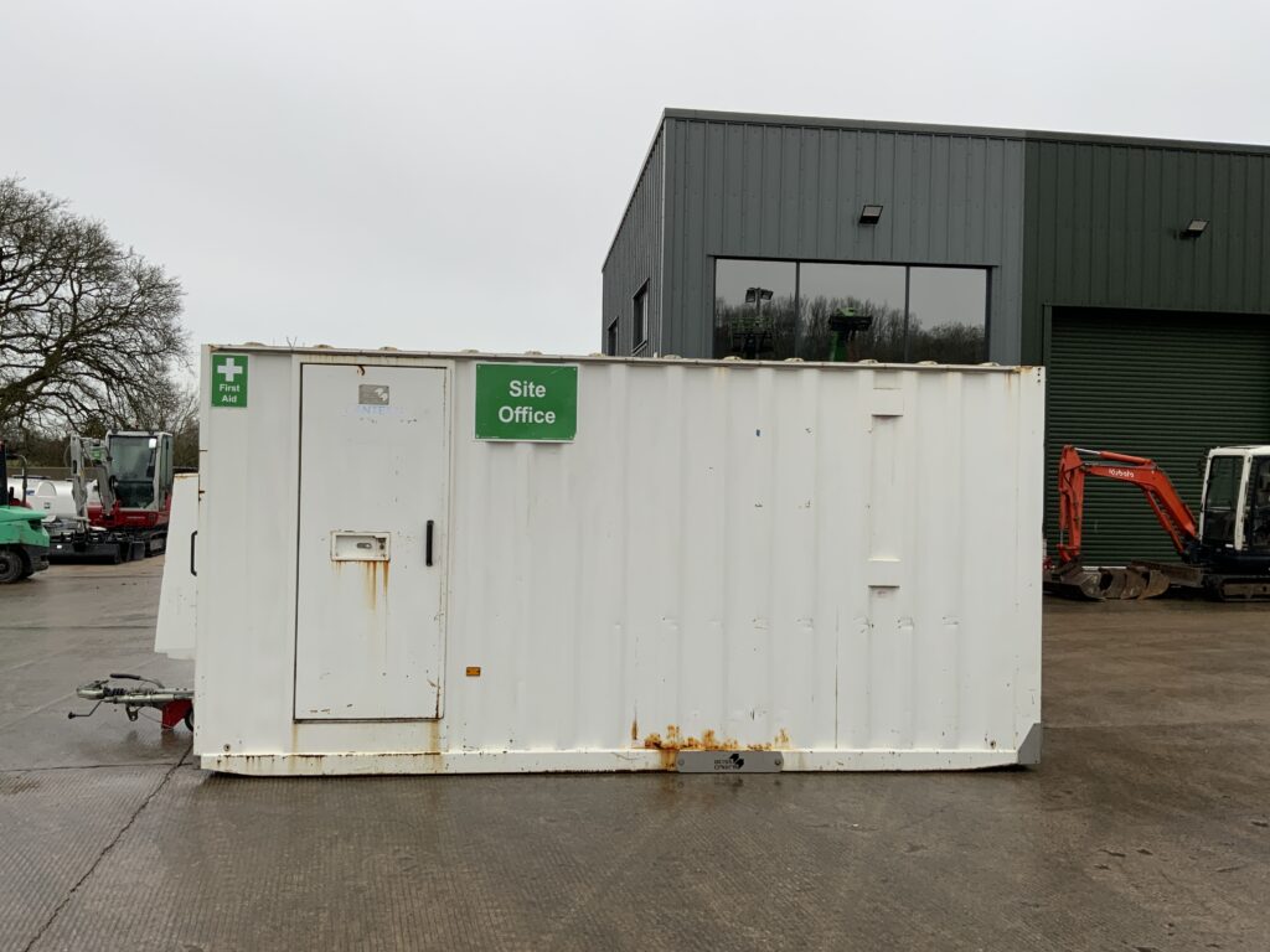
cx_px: 635
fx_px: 1064
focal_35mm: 29
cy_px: 476
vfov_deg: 48.2
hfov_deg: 61.7
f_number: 1.8
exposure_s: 1/122
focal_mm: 3
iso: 25
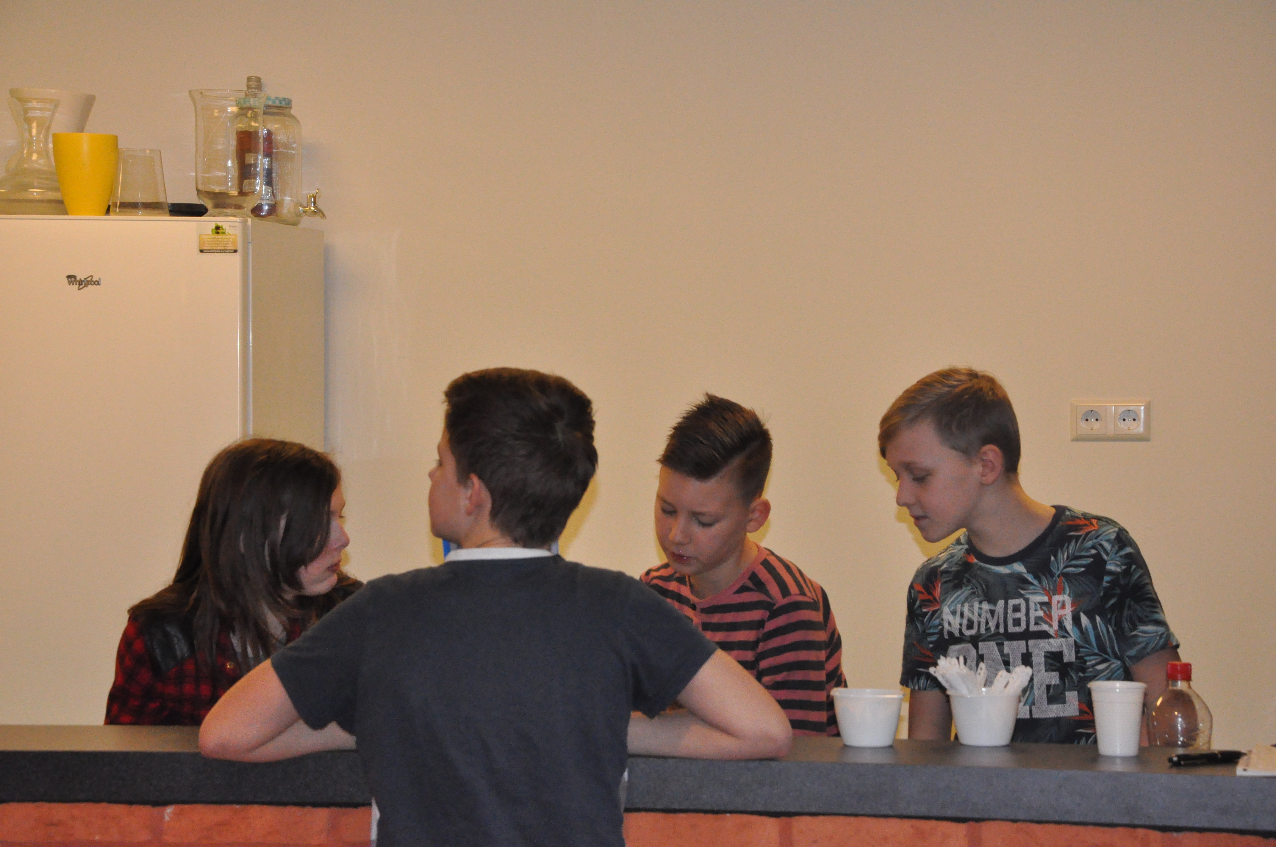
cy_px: 424
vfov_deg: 13.8
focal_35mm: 99
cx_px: 638
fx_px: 3505
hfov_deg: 20.6
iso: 3200
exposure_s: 1/200
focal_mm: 66
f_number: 9
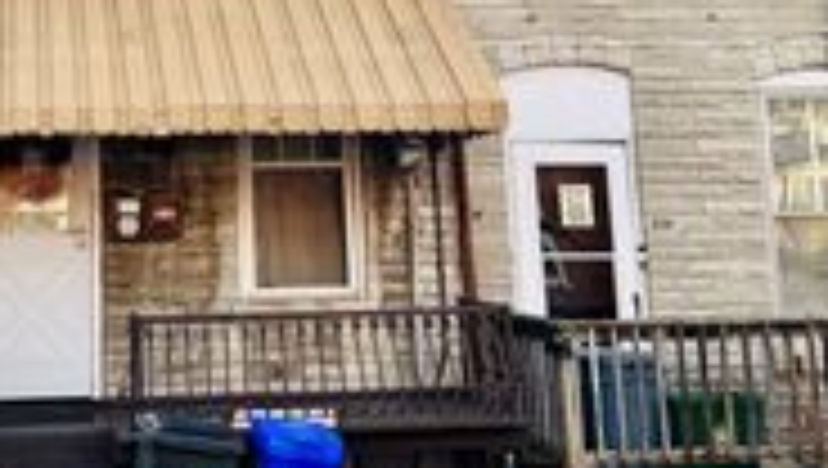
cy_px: -61
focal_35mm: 71
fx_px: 1561
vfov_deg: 16.5
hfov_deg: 29.1
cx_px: 171
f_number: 1.78
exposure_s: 1/707
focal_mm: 6.76
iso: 80
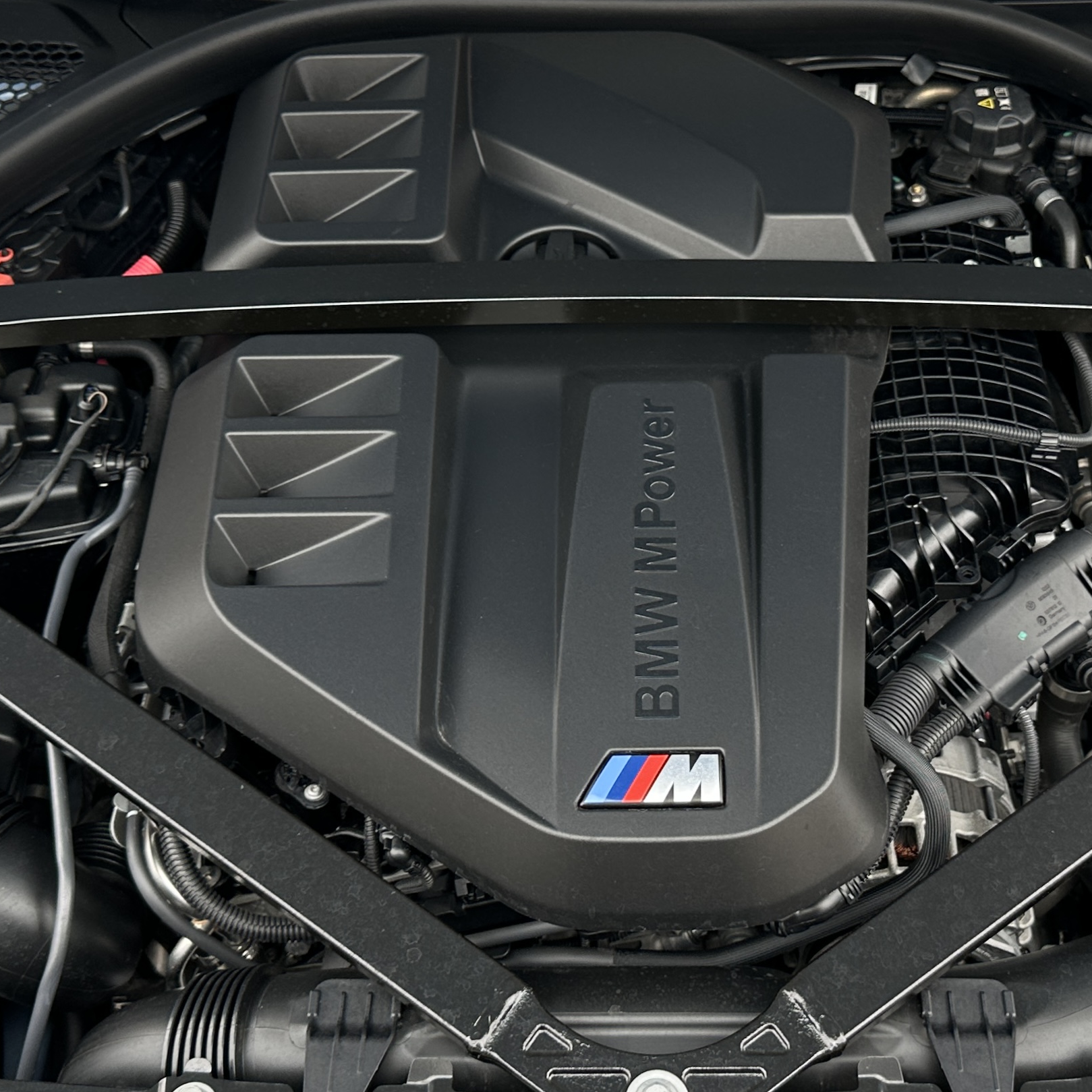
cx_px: 639
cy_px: 429
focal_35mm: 52
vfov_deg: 32.7
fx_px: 1856
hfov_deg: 32.7
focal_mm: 6.86
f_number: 1.78
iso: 64
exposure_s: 1/215
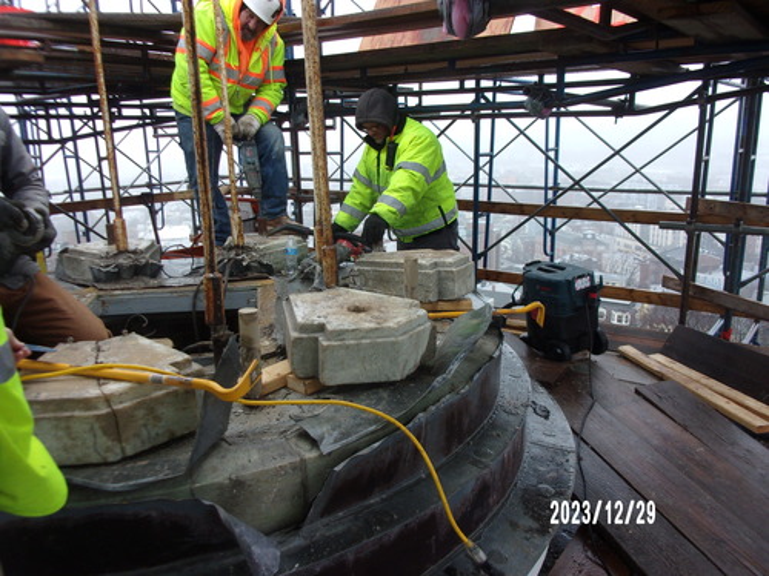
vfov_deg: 49.7
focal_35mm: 28
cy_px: 288
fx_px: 622
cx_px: 384
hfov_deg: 63.4
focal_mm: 5.1
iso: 80
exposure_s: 1/75
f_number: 3.9
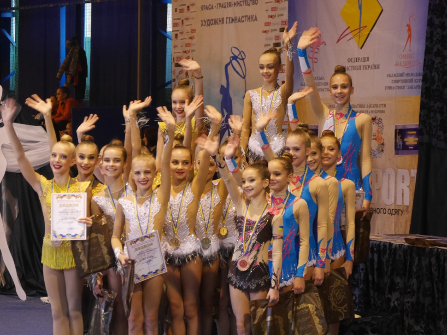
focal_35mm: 154
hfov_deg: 12.8
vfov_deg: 9.6
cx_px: 224
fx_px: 1988
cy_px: 168
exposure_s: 1/60
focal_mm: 77
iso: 3200
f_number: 5.4
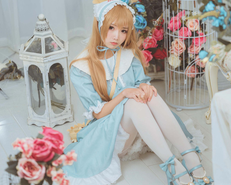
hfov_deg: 19.0
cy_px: 93
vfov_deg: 15.2
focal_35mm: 101
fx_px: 691
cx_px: 145
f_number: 2.8
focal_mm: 85
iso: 160
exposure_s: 1/80
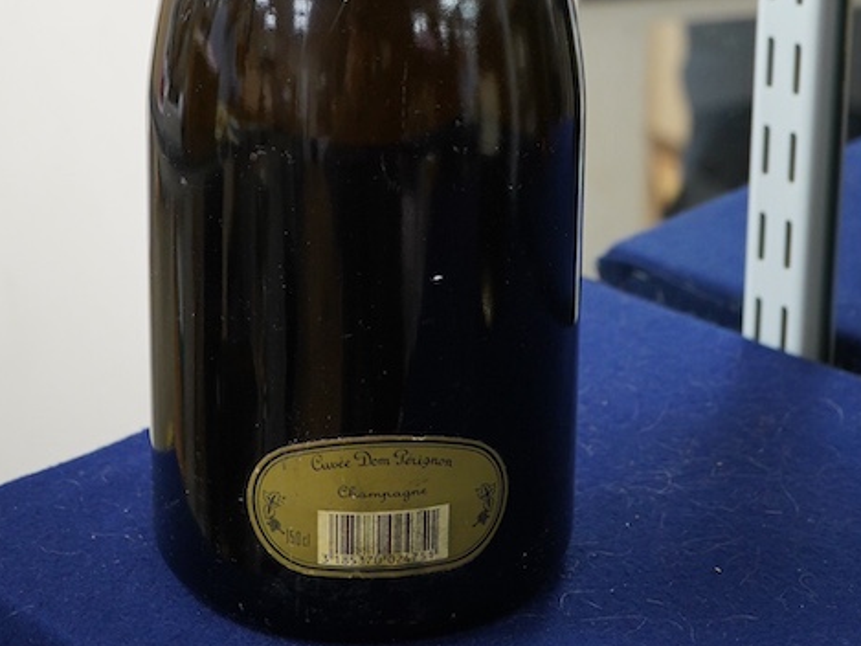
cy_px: -62
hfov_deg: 23.5
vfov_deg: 17.2
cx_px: 391
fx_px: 2065
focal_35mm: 83
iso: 1250
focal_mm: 30
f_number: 6.3
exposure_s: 1/125
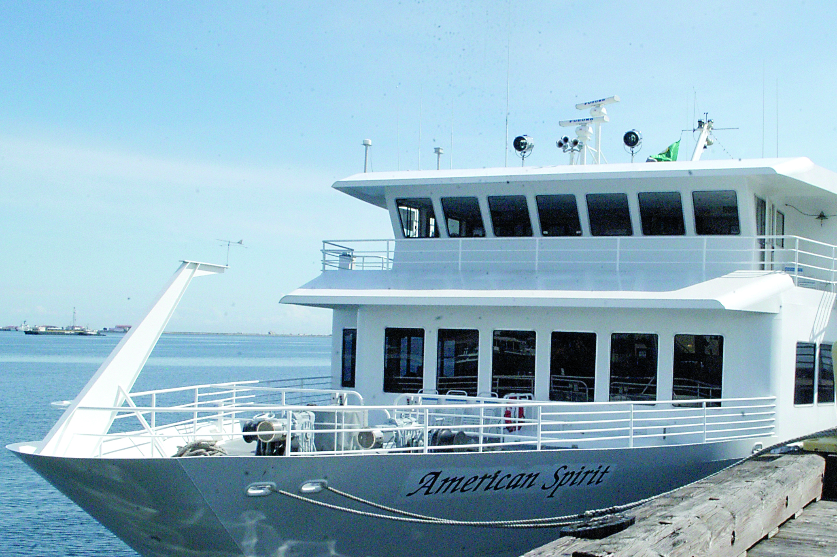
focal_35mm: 48
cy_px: 344
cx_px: 554
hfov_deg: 40.7
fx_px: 1115
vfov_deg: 27.9
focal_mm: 22
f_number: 16
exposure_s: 1/1000
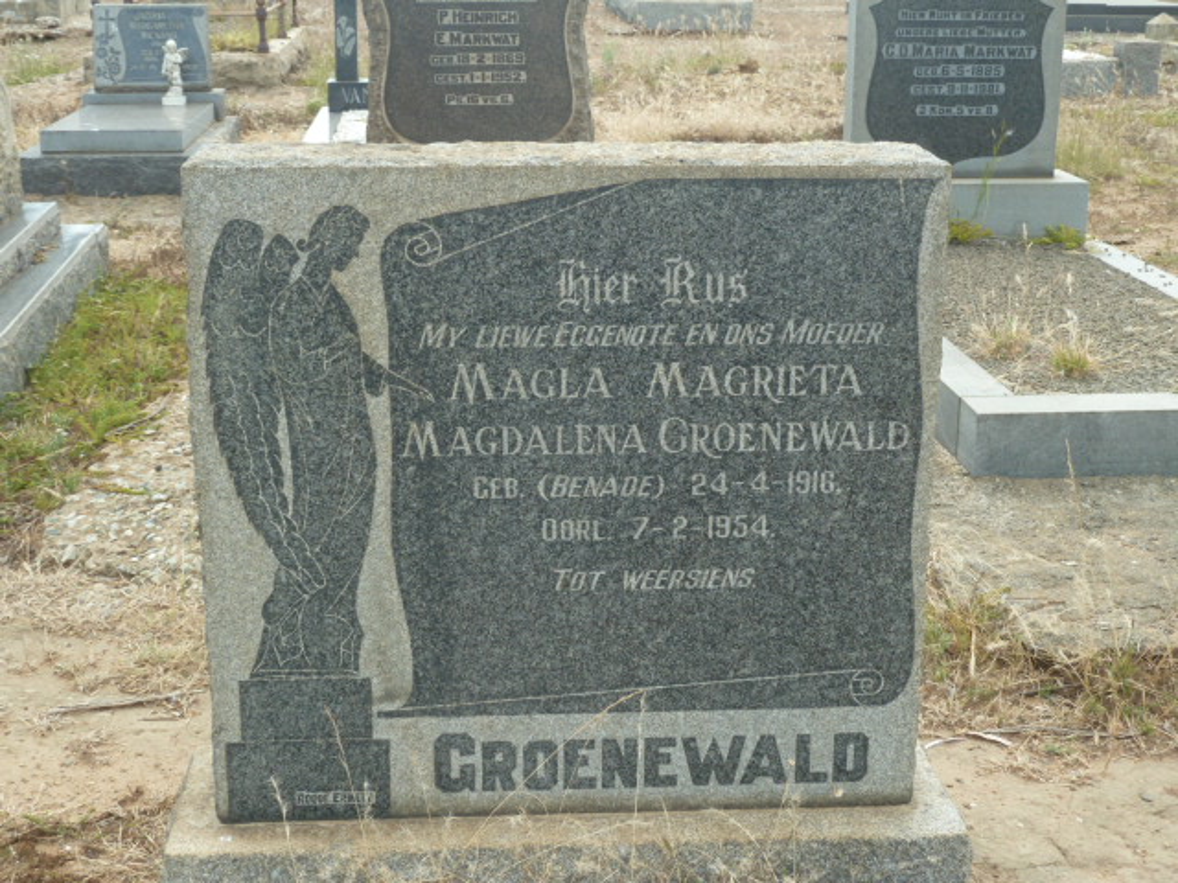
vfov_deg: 28.0
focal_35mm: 52
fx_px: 1770
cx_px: 589
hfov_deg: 36.8
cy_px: 442
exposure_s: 1/80
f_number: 3.8
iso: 80
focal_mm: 8.5
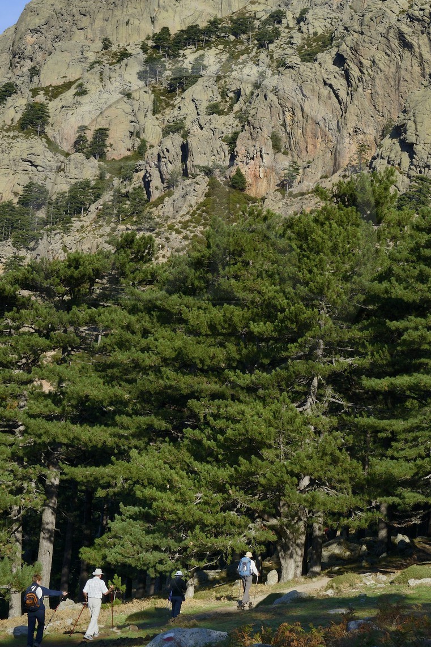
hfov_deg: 16.2
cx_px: 202
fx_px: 1510
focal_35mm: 84
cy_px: 232
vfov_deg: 24.1
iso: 200
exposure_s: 1/250
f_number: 11
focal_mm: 60
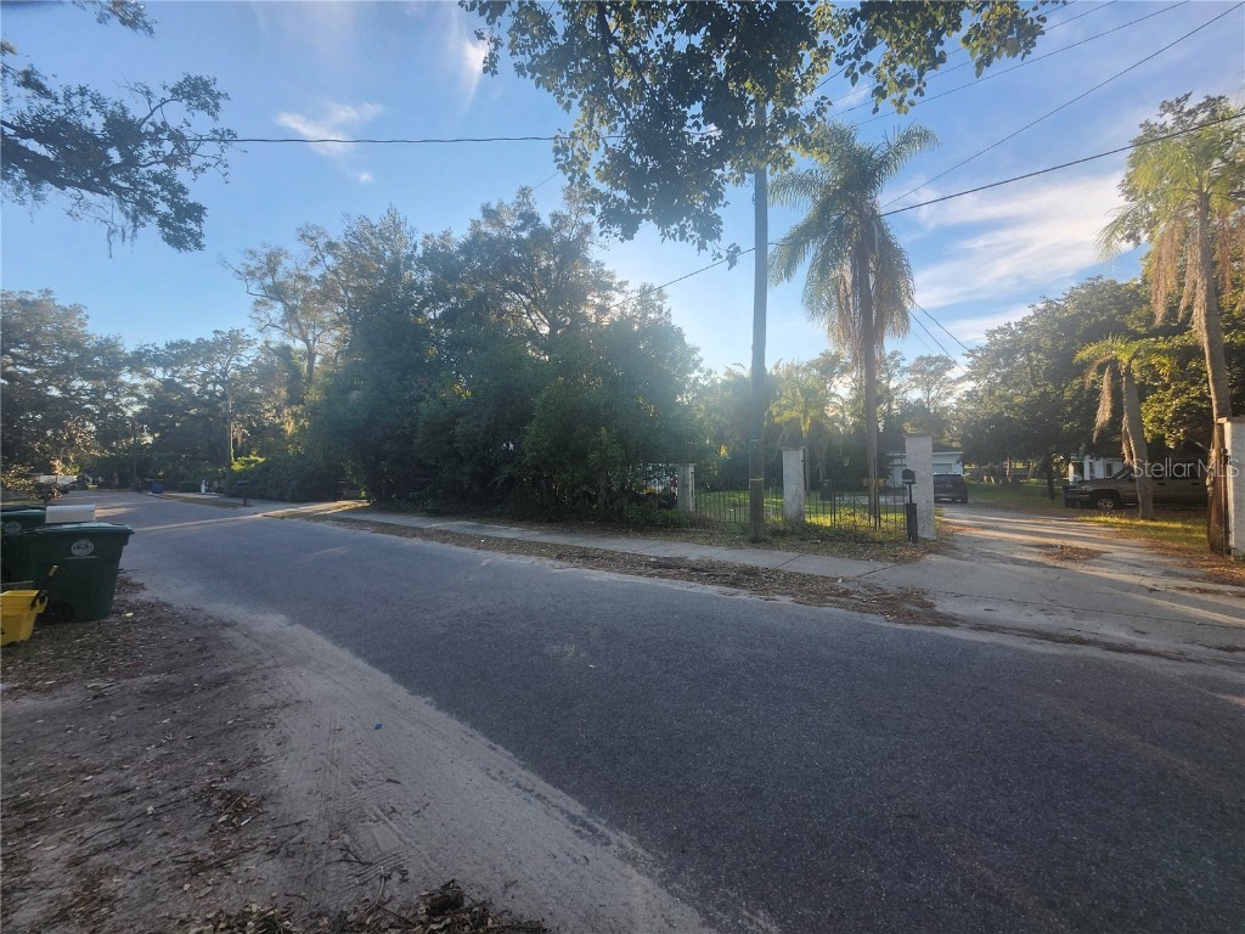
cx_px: 622
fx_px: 468
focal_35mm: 13
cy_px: 467
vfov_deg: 89.9
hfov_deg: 106.2
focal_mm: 1.74
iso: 40
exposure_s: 1/451
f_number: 2.2
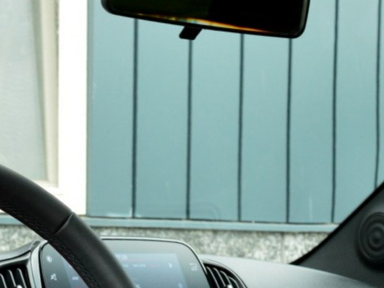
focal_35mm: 89
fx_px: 992
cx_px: 32
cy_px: 356
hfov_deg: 21.4
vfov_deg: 15.8
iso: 500
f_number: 8
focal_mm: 21
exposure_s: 1/60
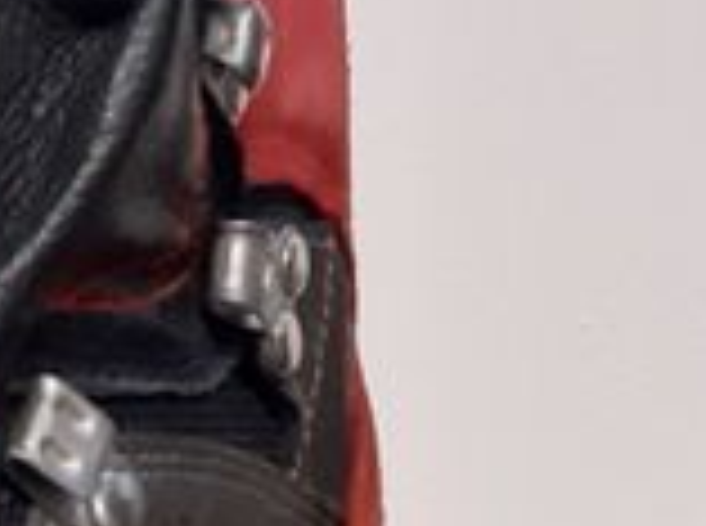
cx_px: 382
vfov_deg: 8.8
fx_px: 3378
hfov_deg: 11.9
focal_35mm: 166
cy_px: 643
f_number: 1.7
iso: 200
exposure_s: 1/50
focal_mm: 3.92
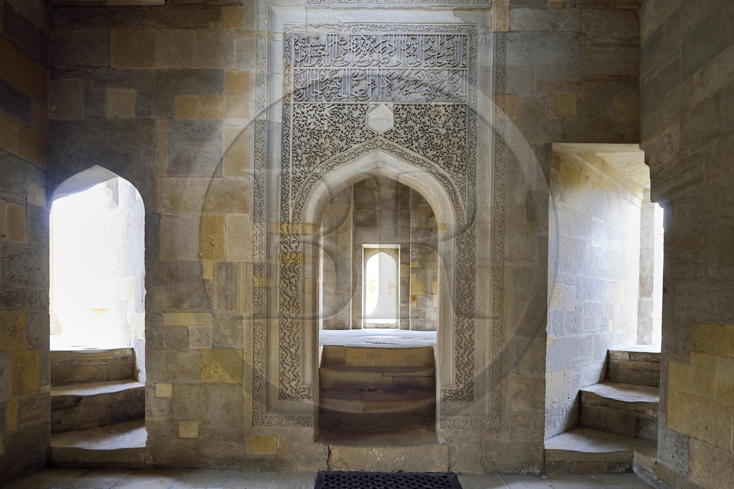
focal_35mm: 15
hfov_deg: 100.4
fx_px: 306
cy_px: 244
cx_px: 367
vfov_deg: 77.3
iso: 800
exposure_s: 1/8
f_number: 7.1
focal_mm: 15
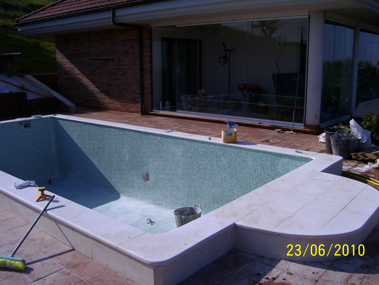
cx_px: 190
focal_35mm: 34
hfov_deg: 54.0
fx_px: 372
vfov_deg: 41.8
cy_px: 142
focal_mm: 5.6
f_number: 4.8
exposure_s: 1/1000
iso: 80
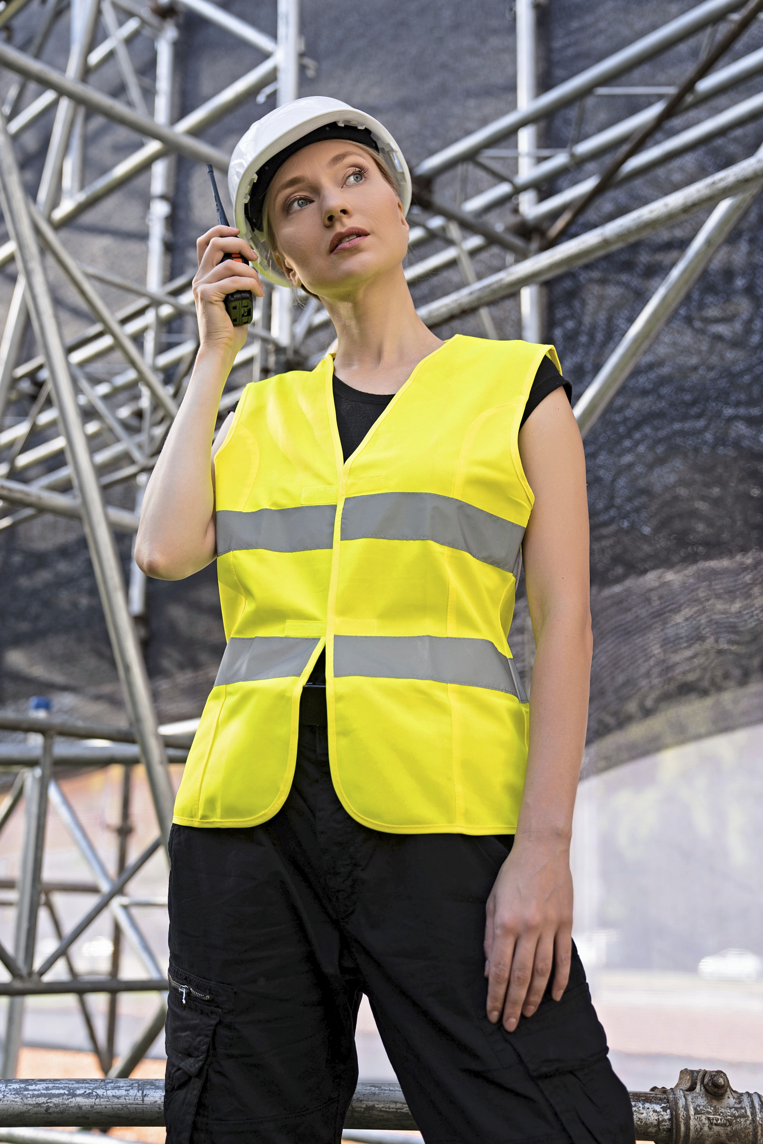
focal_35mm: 44
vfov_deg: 44.5
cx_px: 382
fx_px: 1399
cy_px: 572
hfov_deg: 30.5
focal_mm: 44
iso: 320
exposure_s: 1/500
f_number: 2.8
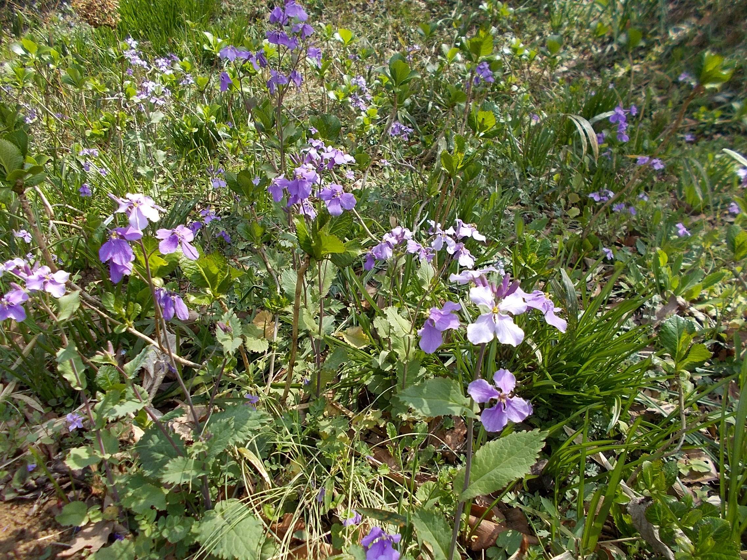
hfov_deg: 67.3
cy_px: 280
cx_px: 374
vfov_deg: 53.1
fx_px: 561
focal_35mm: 26
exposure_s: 1/400
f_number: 3.2
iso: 80
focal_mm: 4.6
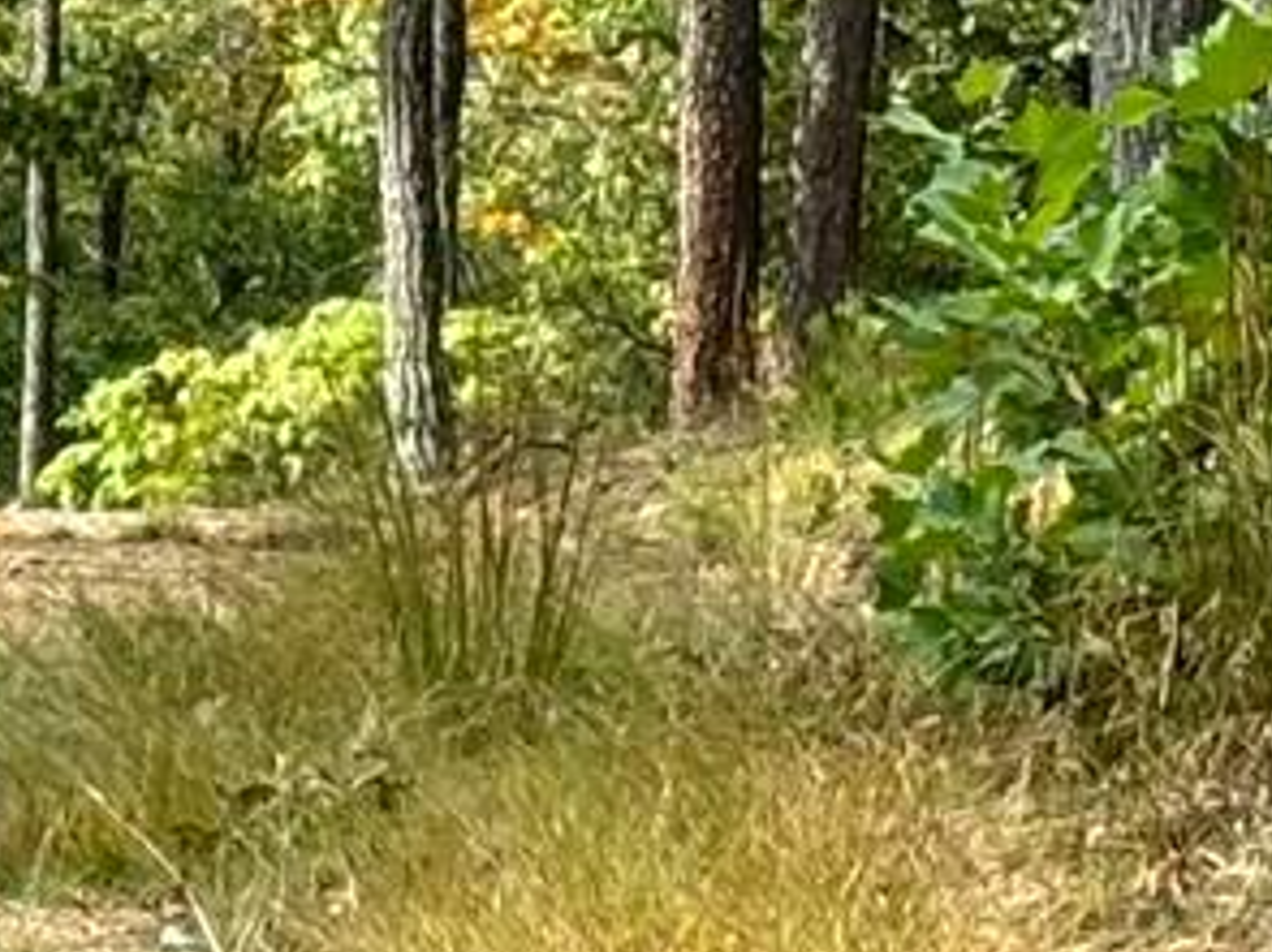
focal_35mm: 361
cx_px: -1164
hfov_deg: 5.4
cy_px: -358
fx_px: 13260
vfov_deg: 4.1
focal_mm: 5.96
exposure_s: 1/831
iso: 32
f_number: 1.6
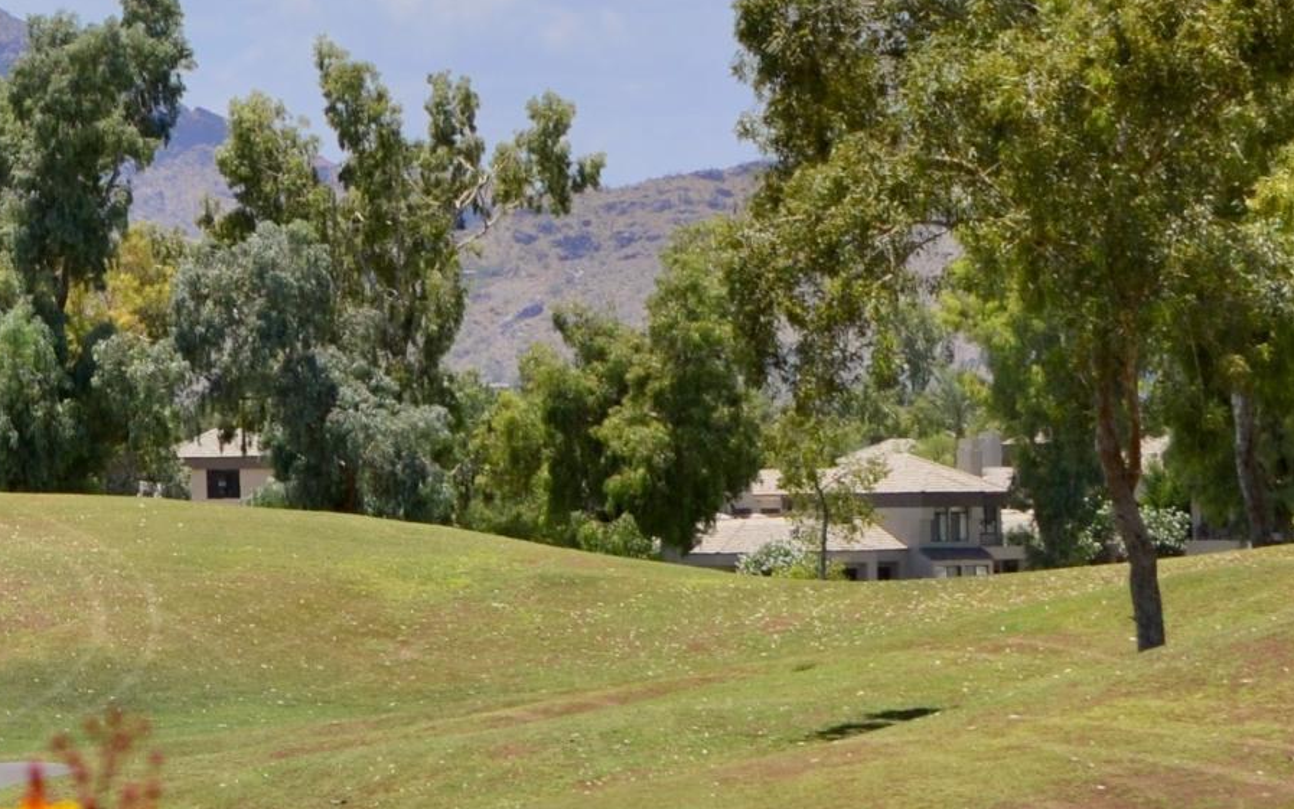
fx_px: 11181
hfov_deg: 6.6
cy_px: -345
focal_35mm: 317
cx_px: 140
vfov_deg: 4.1
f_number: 8
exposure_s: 1/400
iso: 100
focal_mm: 62
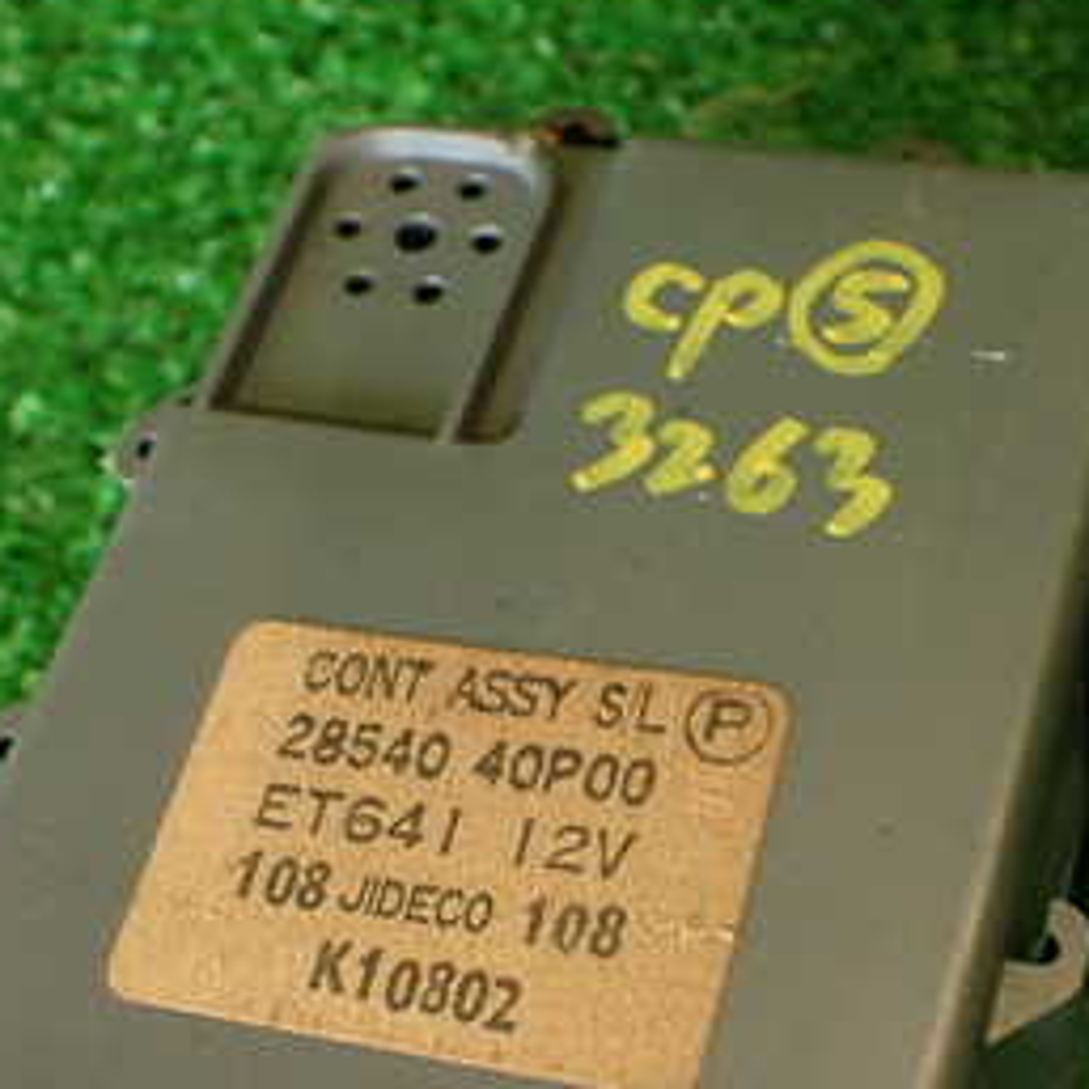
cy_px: 822
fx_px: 2207
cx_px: 547
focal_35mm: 62
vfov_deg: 27.3
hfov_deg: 27.7
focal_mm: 5.4
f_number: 2.3
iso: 160
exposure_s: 1/60
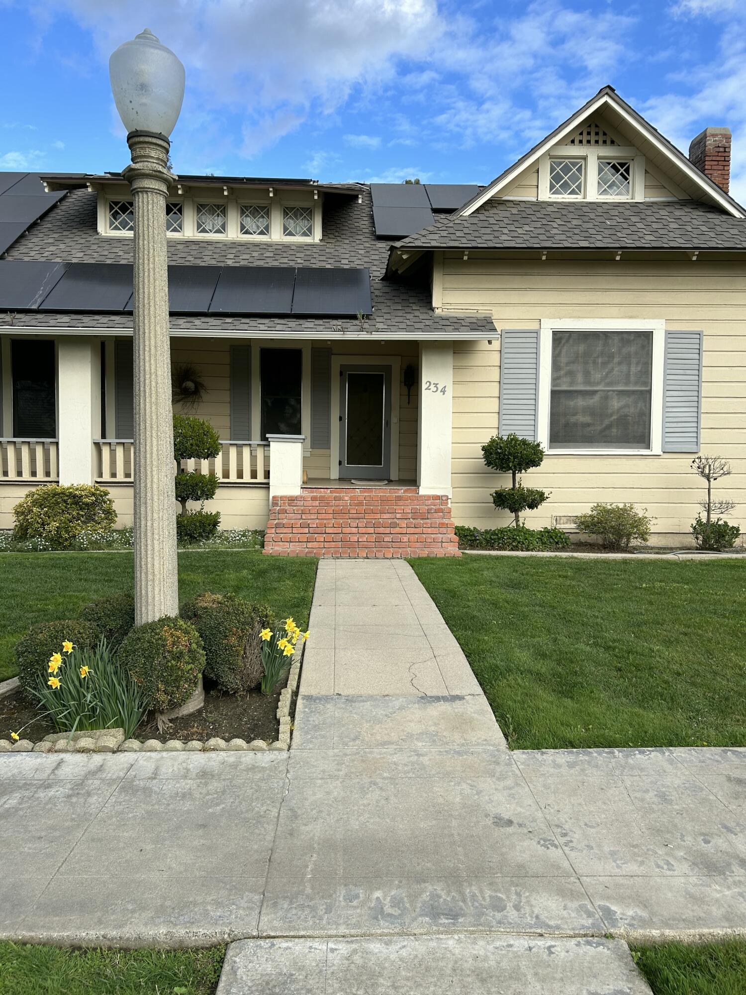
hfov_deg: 53.1
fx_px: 747
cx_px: 373
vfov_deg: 67.3
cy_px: 498
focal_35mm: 26
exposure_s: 1/2045
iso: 50
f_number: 1.5
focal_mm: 5.7
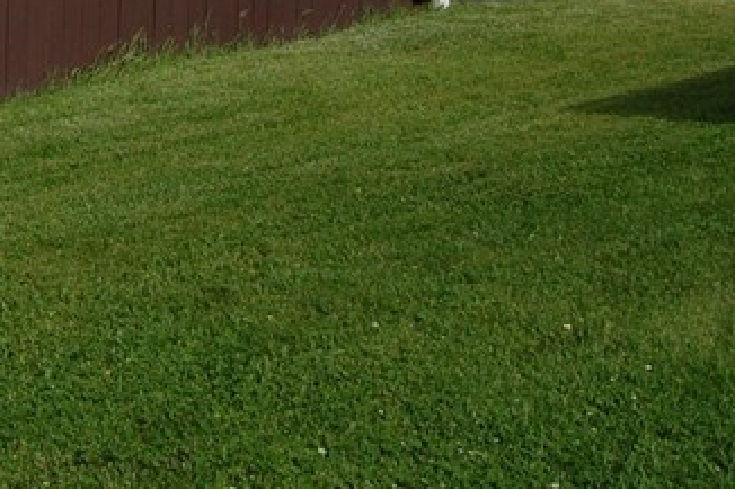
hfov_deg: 20.4
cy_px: -225
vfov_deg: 14.3
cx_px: -258
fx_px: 1836
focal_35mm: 90
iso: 200
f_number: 10
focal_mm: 18
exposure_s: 1/400
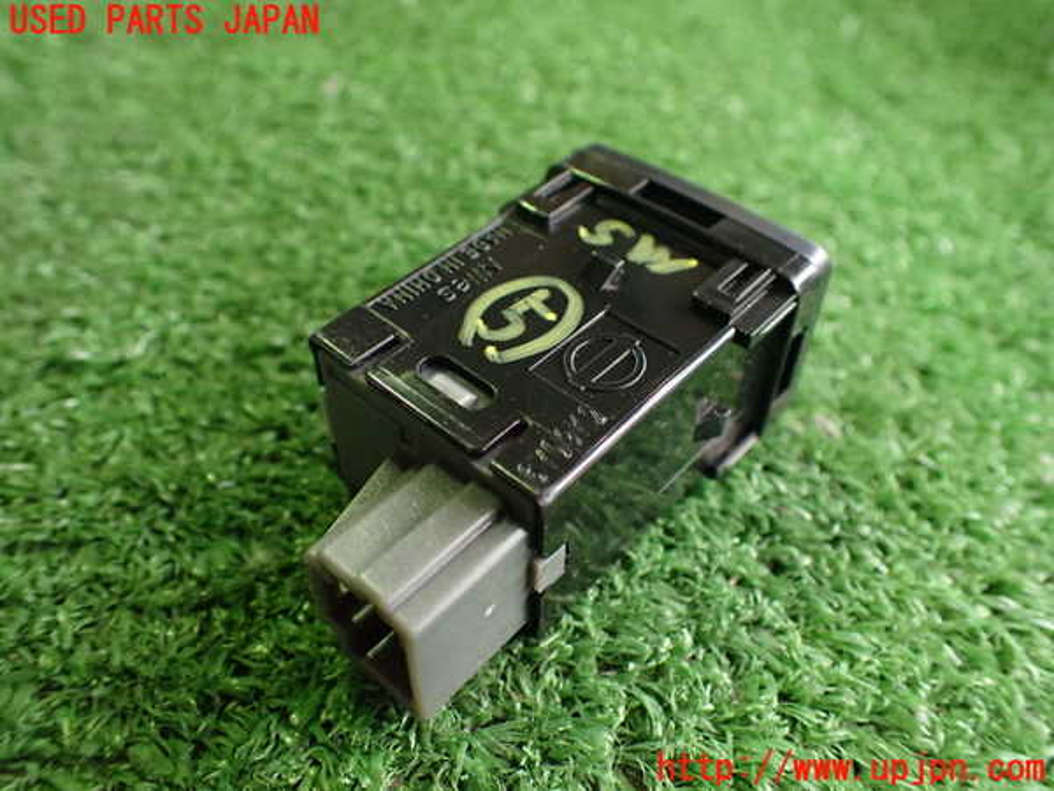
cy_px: 396
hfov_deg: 60.0
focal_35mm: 30
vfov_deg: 46.8
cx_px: 527
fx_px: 913
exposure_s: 1/100
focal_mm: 5.4
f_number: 2.3
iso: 800
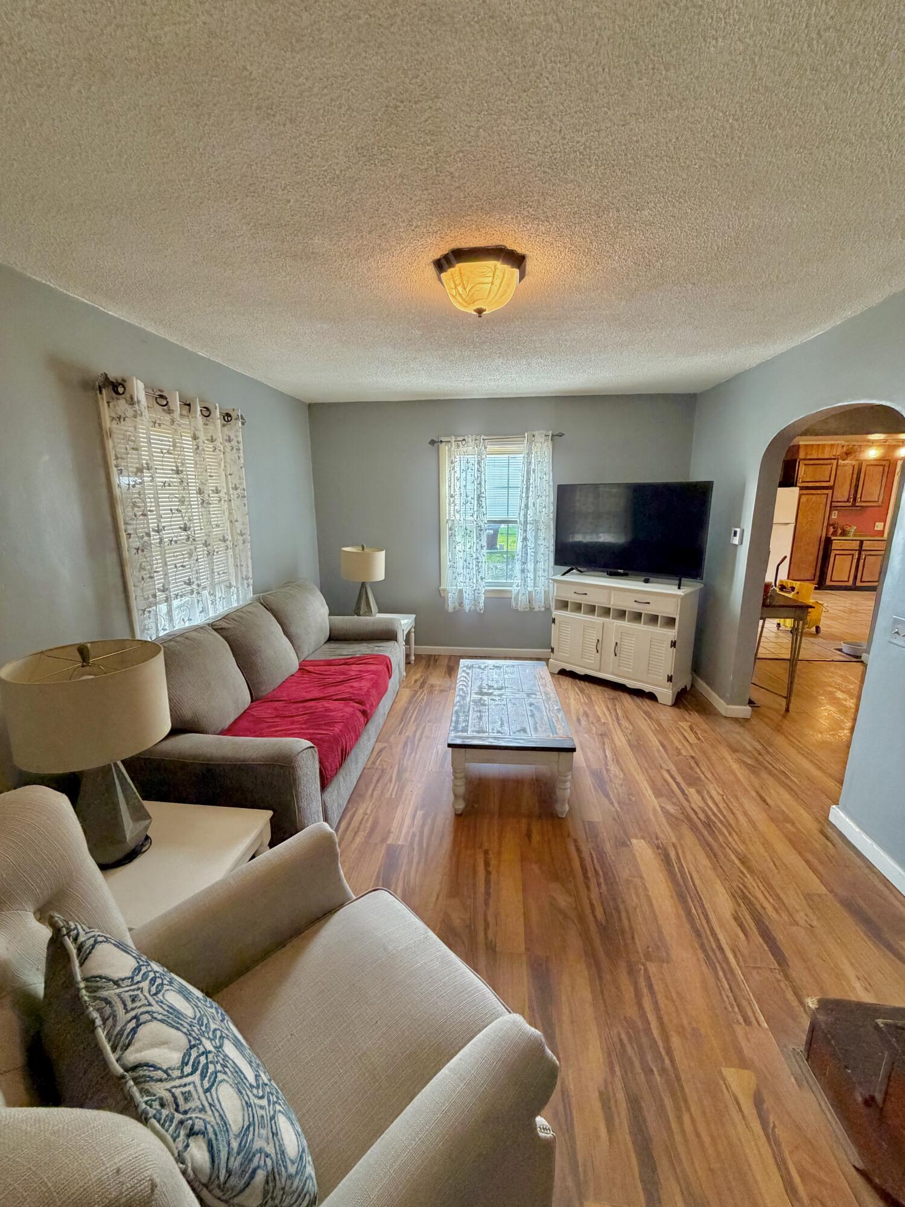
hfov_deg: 85.7
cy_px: 604
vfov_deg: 102.1
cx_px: 452
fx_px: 488
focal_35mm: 14
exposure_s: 1/60
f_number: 2.2
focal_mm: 2.22
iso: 400
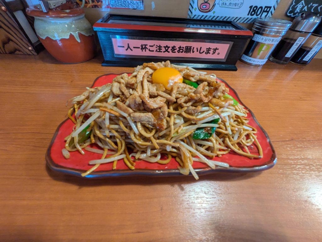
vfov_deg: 85.7
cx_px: 161
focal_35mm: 14
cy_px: 121
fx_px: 130
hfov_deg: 102.0
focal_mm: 1.83
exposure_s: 1/25
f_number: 2.2
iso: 199
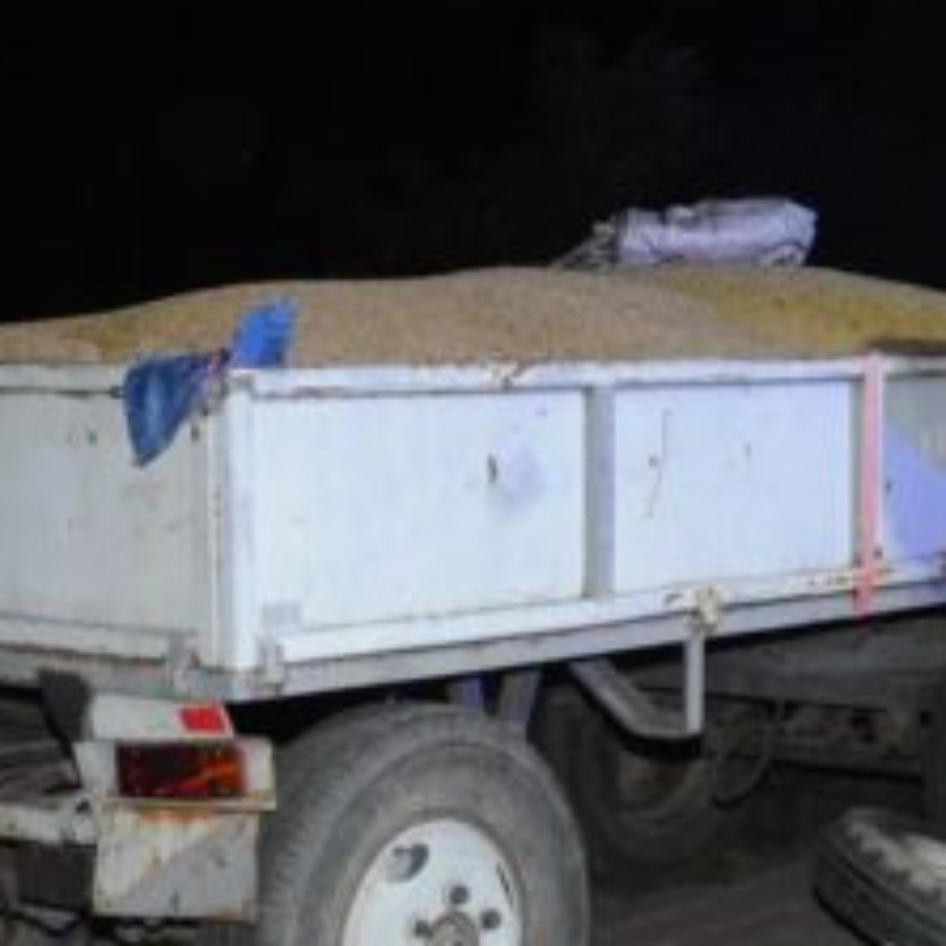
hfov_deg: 13.5
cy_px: 486
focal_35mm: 128
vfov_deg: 13.6
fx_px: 3958
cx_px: 878
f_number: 7.1
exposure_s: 1/40
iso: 1600
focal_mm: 32
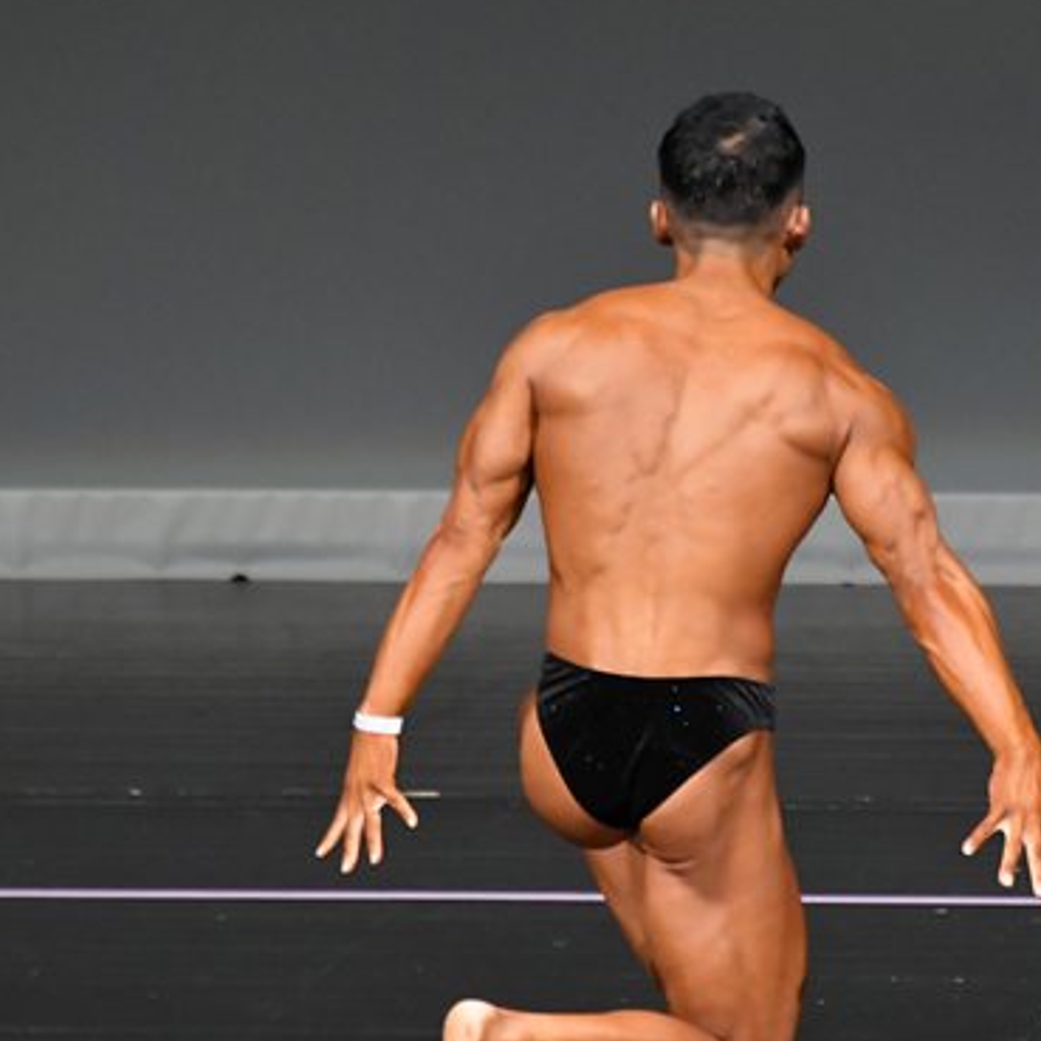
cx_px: 766
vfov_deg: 2.6
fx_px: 22762
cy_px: 576
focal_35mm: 669
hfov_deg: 2.6
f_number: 5.6
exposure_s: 1/400
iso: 4000
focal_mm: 250
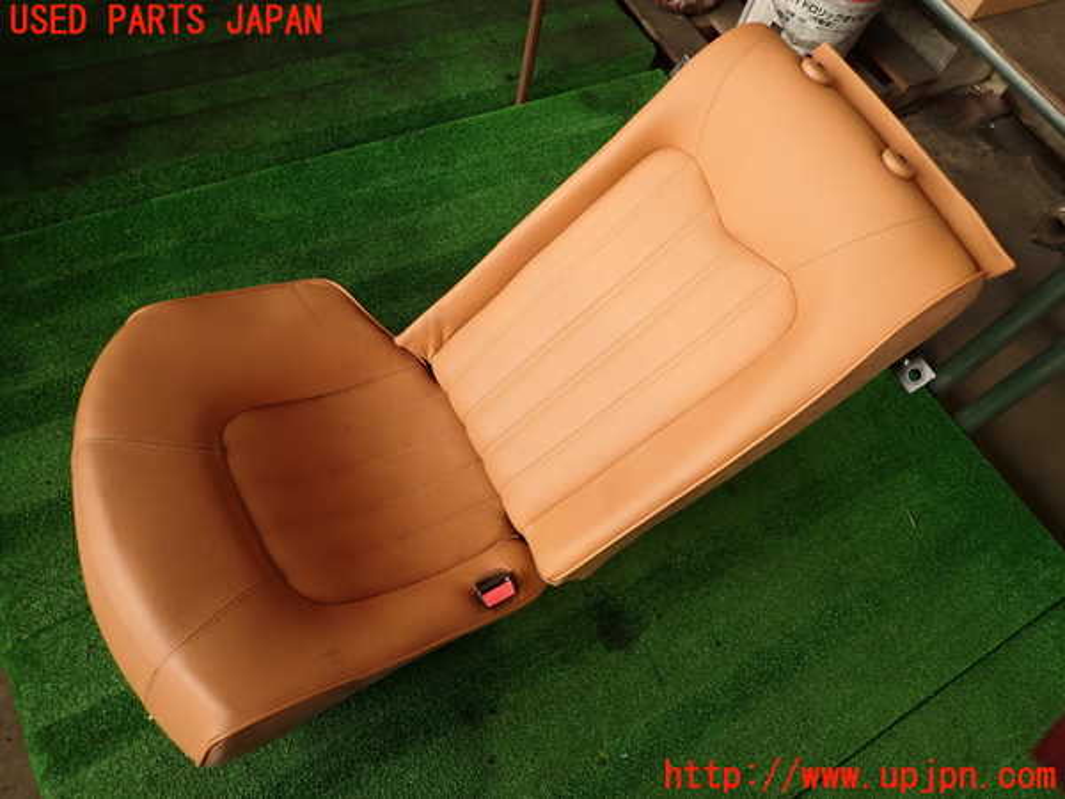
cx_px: 532
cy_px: 400
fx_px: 769
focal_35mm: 25
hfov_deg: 69.4
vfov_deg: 54.9
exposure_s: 1/60
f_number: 2
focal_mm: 4.5
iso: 160
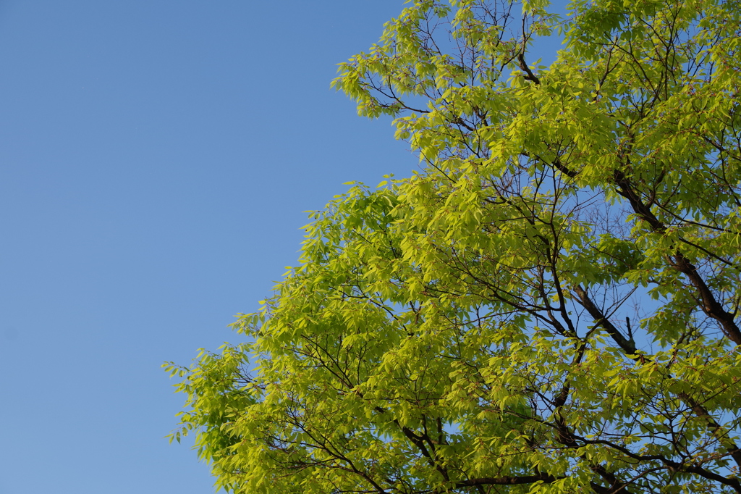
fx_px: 1235
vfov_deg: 22.6
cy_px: 247
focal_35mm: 60
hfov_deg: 33.4
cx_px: 370
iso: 100
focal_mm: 40
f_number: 5.6
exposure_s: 1/200
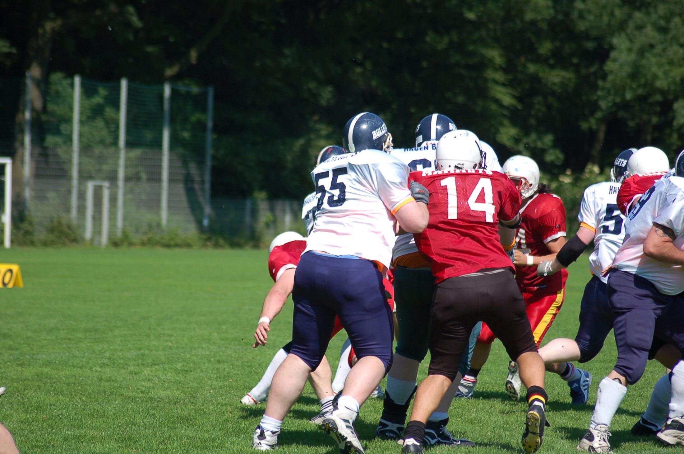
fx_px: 4267
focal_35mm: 225
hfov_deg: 9.2
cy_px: 227
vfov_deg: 6.1
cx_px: 342
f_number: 5
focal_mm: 150
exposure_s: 1/1250
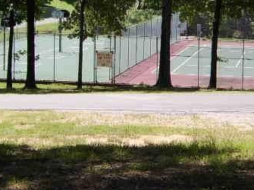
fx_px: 645
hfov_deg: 22.3
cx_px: 124
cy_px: 29
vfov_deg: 16.6
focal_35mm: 88
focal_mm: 11.93
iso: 71
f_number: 6.7
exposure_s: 1/148
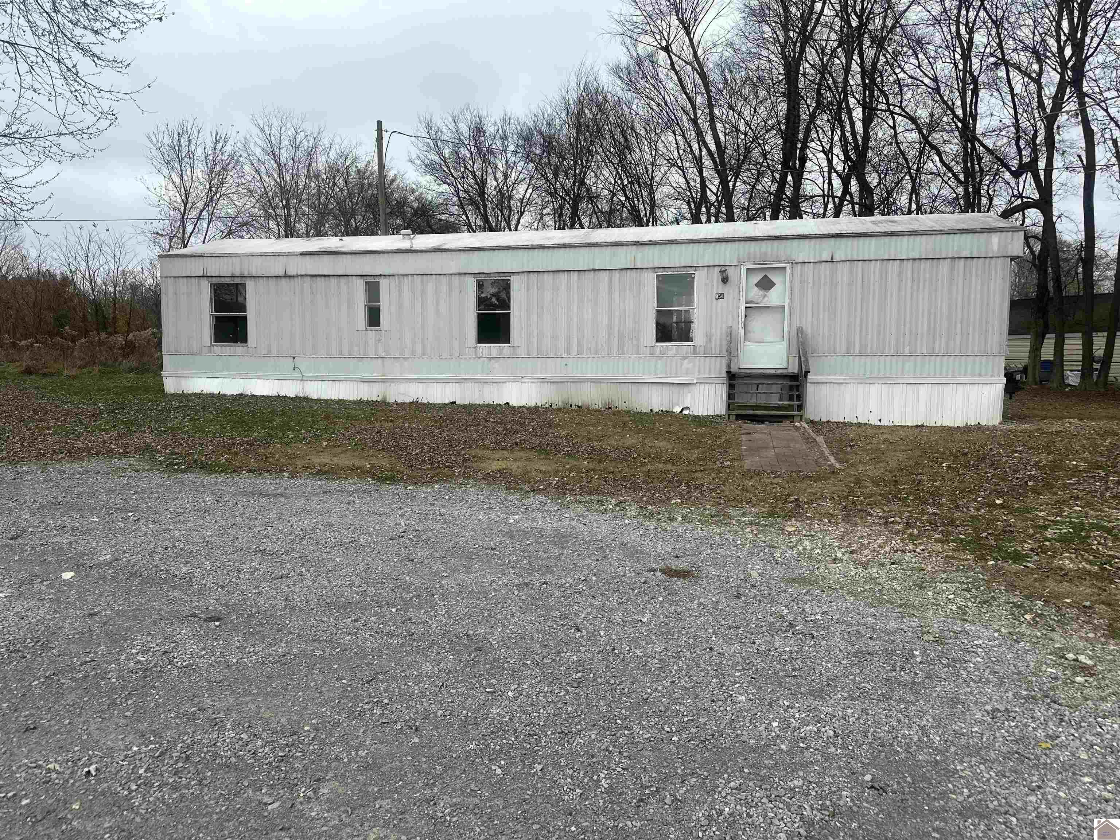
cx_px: 560
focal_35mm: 24
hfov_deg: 71.6
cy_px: 420
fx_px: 777
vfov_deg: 56.8
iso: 80
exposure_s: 1/2732
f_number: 1.78
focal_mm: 6.86
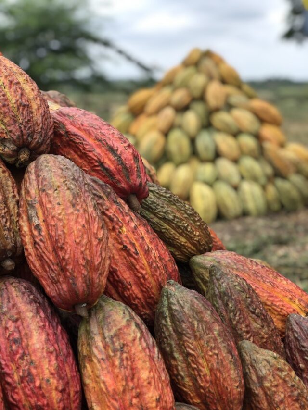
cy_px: 205
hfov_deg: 28.0
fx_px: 617
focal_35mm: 52
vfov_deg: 36.8
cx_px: 154
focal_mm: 6
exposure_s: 1/355
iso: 16
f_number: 2.4
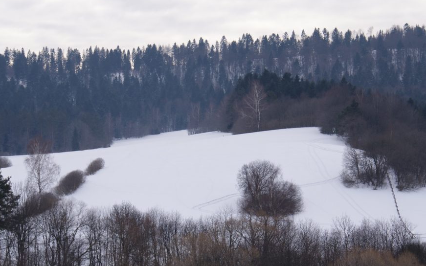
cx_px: 223
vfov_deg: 10.4
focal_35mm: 126
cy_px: 139
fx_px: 1463
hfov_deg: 16.6
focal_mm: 70
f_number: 9
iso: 100
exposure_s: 1/160
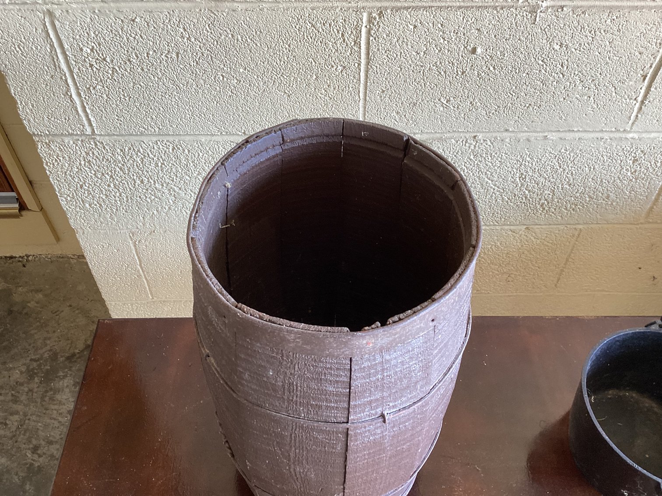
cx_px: 331
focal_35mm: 31
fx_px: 593
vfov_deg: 45.4
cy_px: 248
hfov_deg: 58.3
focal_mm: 3.3
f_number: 2.4
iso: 50
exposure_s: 1/60
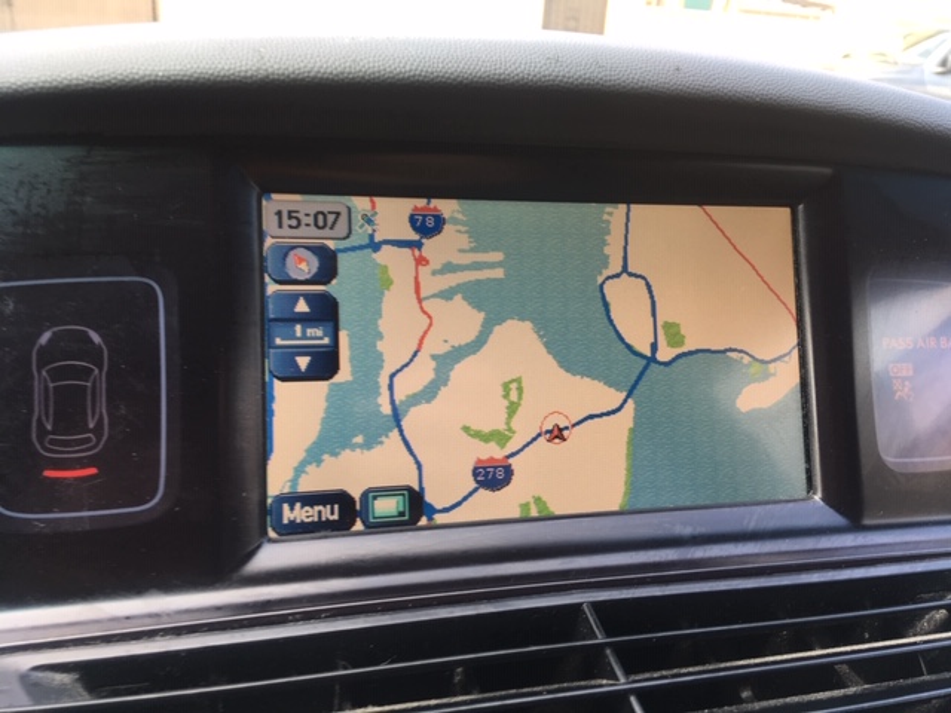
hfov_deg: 61.7
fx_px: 797
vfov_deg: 48.2
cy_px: 356
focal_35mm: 29
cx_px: 476
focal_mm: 4.15
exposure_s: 1/60
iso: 25
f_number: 2.2
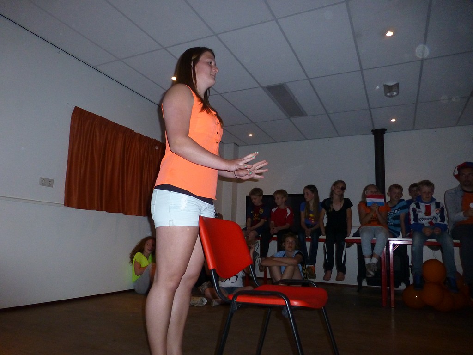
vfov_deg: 56.8
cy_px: 178
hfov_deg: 71.6
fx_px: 328
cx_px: 236
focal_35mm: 24
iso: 400
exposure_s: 1/60
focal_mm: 4.3
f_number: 3.3
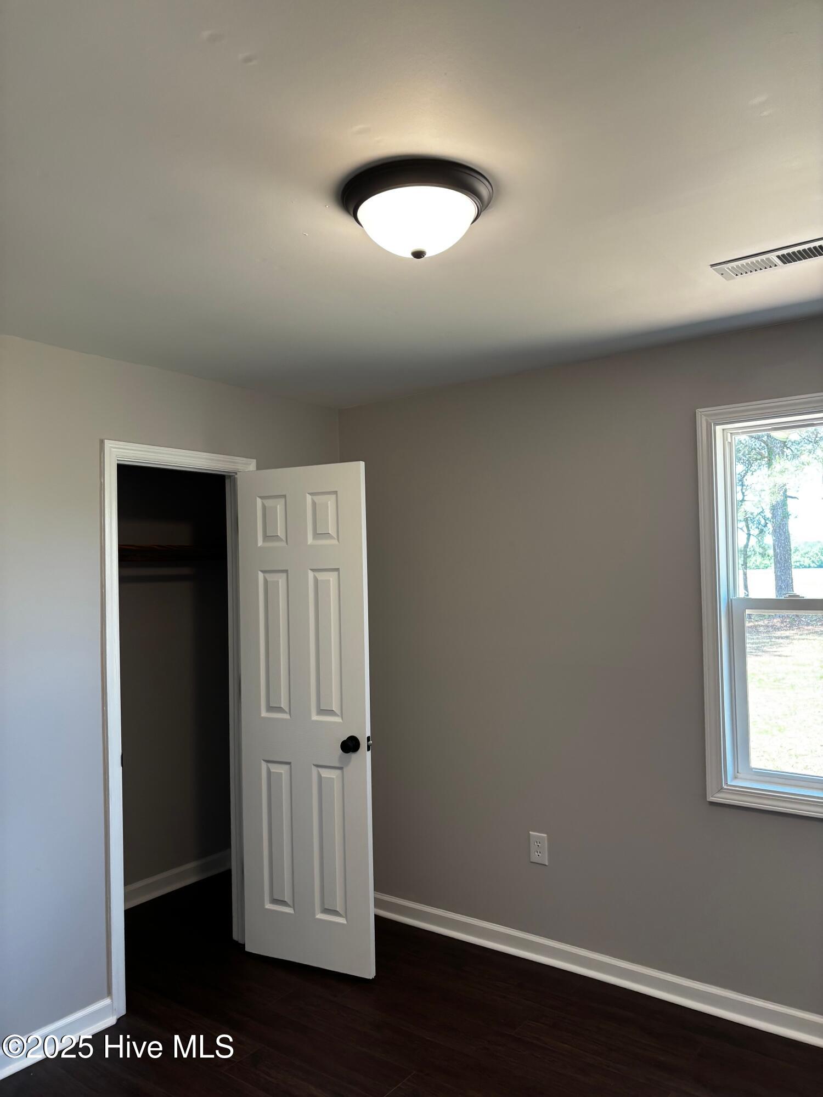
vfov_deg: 67.3
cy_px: 548
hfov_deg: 53.1
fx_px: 824
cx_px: 412
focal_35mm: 26
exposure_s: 1/60
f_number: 1.6
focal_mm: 5.96
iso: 80
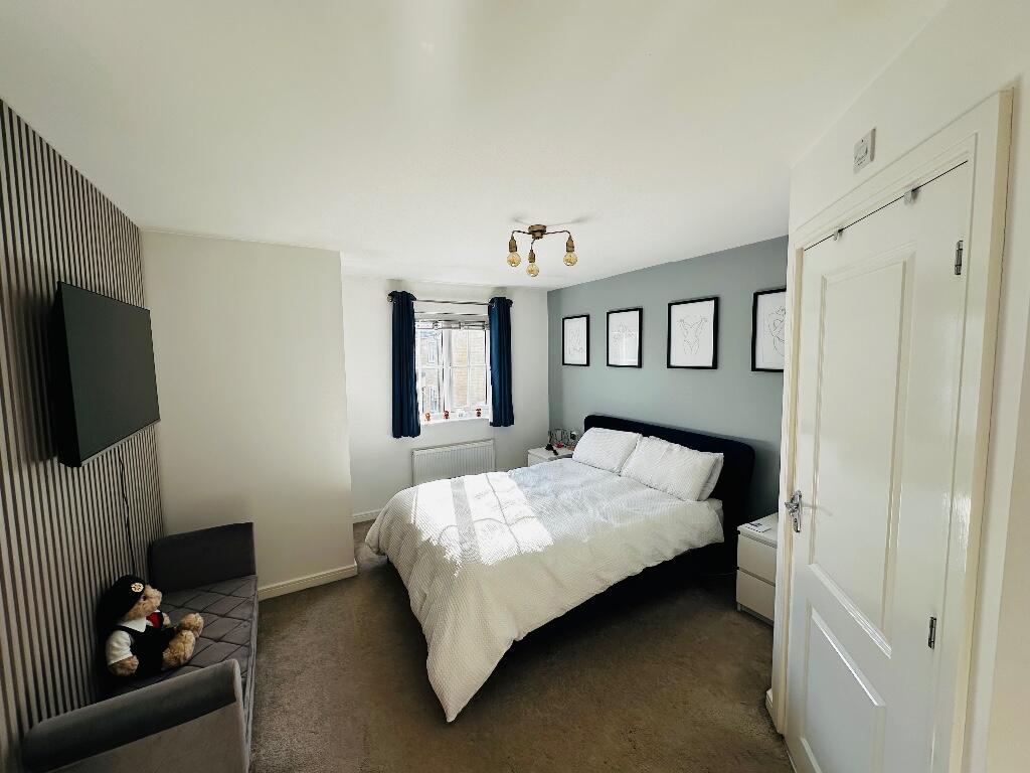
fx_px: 417
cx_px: 515
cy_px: 386
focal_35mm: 14
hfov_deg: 102.1
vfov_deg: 85.7
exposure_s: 1/226
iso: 40
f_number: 2.2
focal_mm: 2.22
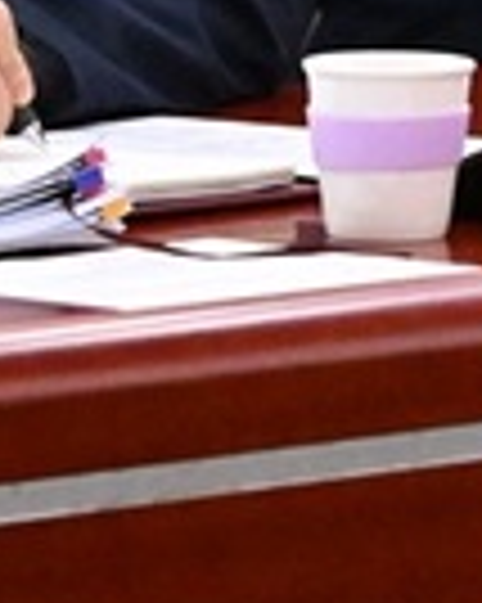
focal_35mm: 632
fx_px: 11282
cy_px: -648
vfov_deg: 3.0
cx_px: 1784
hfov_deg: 2.4
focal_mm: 100
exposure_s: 1/200
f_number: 13
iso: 16000
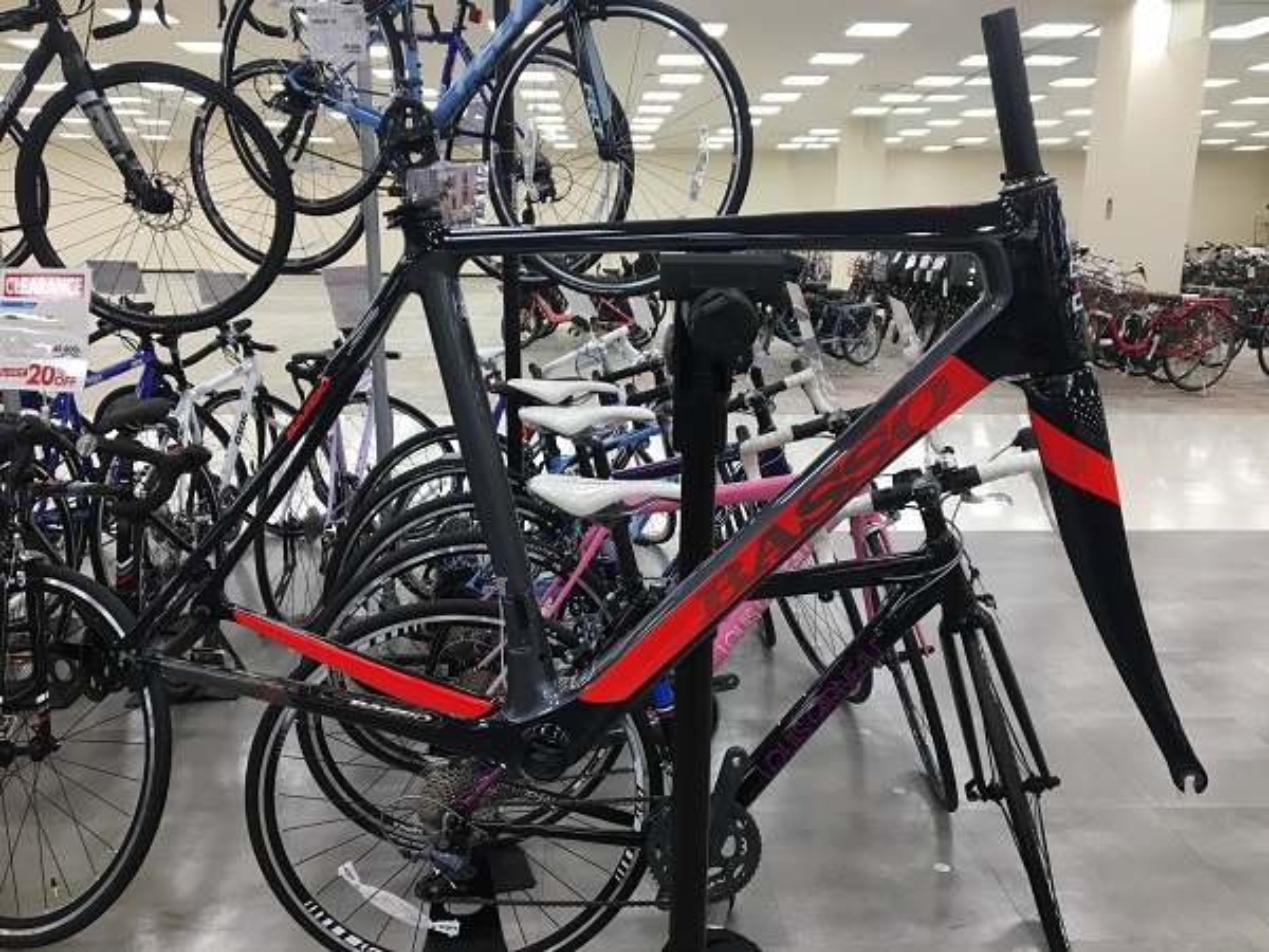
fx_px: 1063
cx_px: 634
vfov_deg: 48.2
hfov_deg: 61.7
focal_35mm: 29
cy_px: 476
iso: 25
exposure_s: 1/40
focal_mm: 4.15
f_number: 2.2
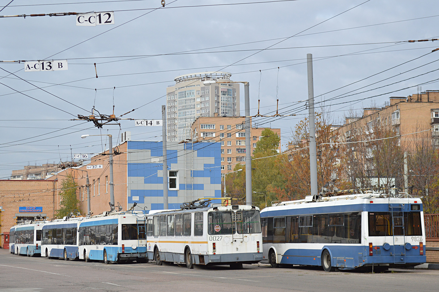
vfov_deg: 19.7
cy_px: 146
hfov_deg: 29.2
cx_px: 220
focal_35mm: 69
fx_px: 841
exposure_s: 1/800
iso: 400
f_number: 5.6
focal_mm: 46
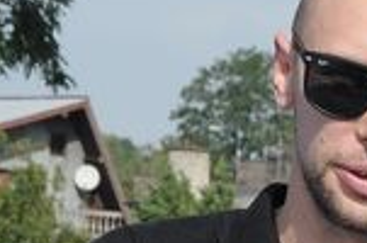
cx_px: 540
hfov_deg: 5.1
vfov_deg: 3.4
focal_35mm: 405
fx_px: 4120
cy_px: 497
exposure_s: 1/500
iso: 400
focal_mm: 48
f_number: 11
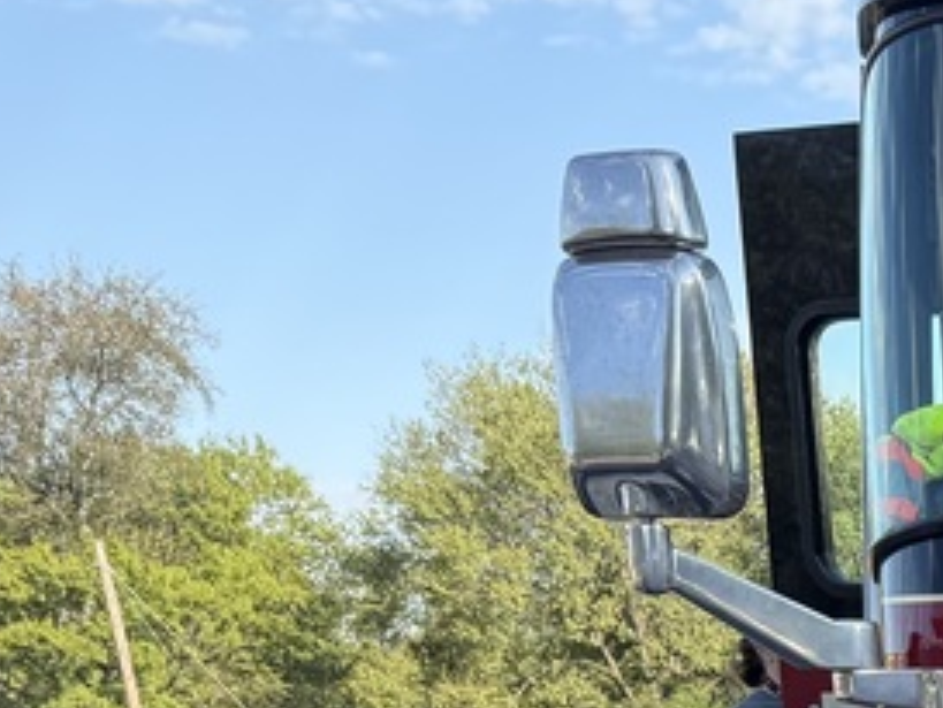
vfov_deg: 14.5
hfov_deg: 17.8
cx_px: 1658
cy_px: 1274
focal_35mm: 90
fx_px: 2453
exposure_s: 1/1174
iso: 100
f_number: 1.78
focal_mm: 6.76
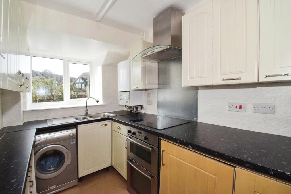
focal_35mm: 15
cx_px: 146
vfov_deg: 77.3
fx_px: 121
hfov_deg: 100.4
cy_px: 97
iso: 1000
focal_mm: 10
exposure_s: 1/160
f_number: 20
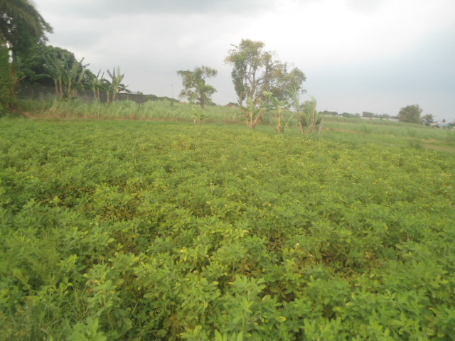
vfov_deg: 53.1
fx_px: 342
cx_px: 228
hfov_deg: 67.3
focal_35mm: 26
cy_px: 170
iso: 80
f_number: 2.8
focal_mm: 4.7
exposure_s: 1/125
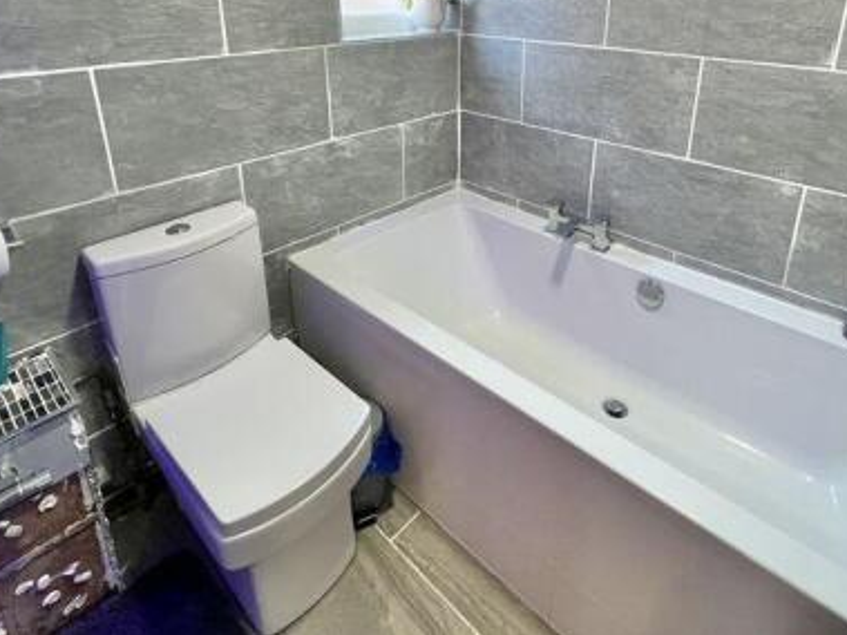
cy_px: 151
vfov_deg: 61.8
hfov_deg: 81.4
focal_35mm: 20
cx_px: 475
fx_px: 489
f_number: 1.8
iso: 250
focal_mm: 1.57
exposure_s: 1/50
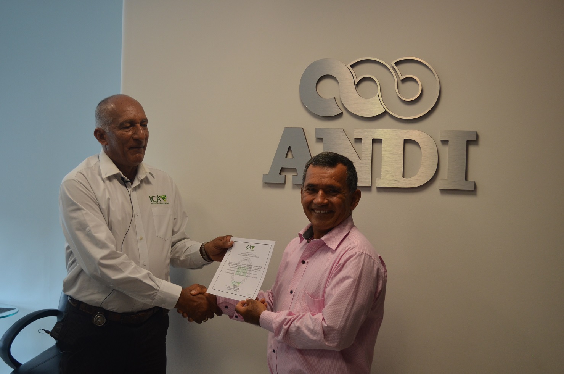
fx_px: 797
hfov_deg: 39.0
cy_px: 187
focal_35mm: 51
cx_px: 282
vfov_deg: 26.4
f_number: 5
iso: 560
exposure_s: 1/60
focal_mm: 34
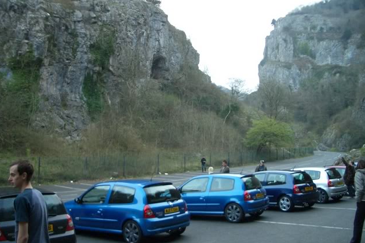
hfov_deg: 51.9
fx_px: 375
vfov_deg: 35.9
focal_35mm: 37
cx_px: 183
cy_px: 129
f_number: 2.6
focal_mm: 5.8
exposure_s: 1/50
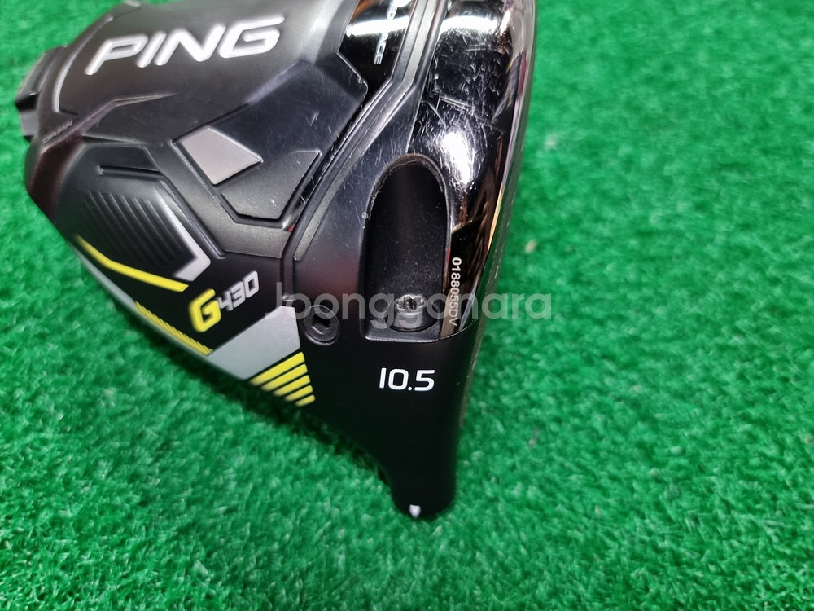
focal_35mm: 24
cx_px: 407
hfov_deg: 71.6
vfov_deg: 56.8
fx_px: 564
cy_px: 306
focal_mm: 6.7
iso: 640
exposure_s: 1/24
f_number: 1.8
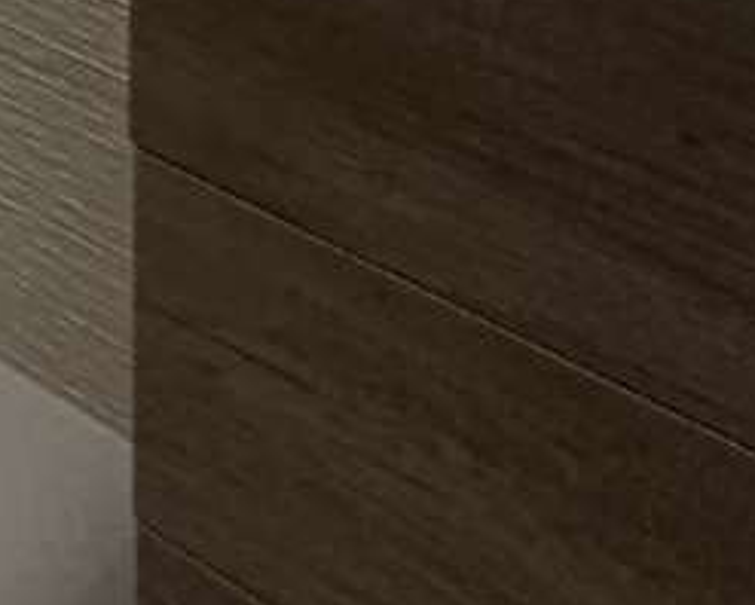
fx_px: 1856
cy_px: -1016
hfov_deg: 14.0
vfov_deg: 12.4
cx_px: -1140
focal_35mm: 83
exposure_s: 1/99
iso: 320
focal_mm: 2.22
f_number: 2.2
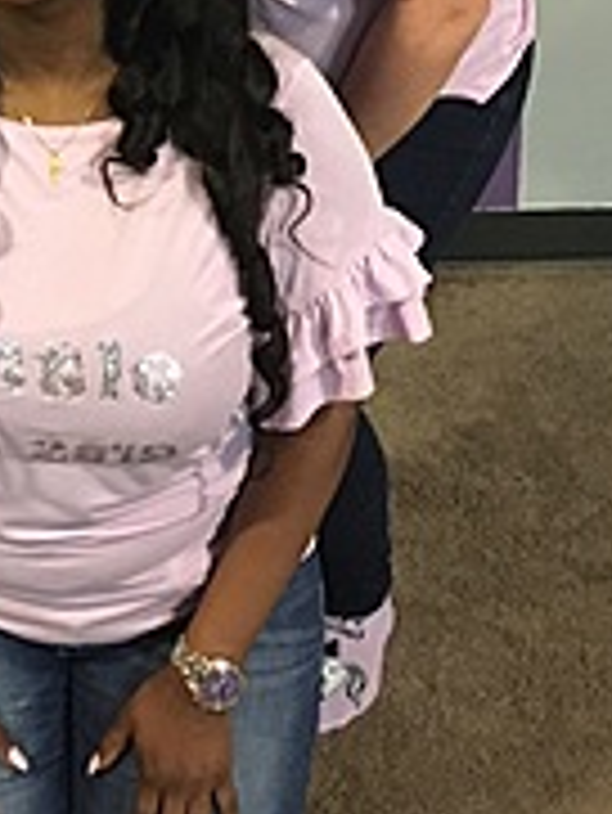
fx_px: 1813
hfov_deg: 18.7
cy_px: -4
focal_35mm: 77
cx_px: 22
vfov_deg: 24.2
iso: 500
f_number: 2.2
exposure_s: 1/15
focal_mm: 4.15
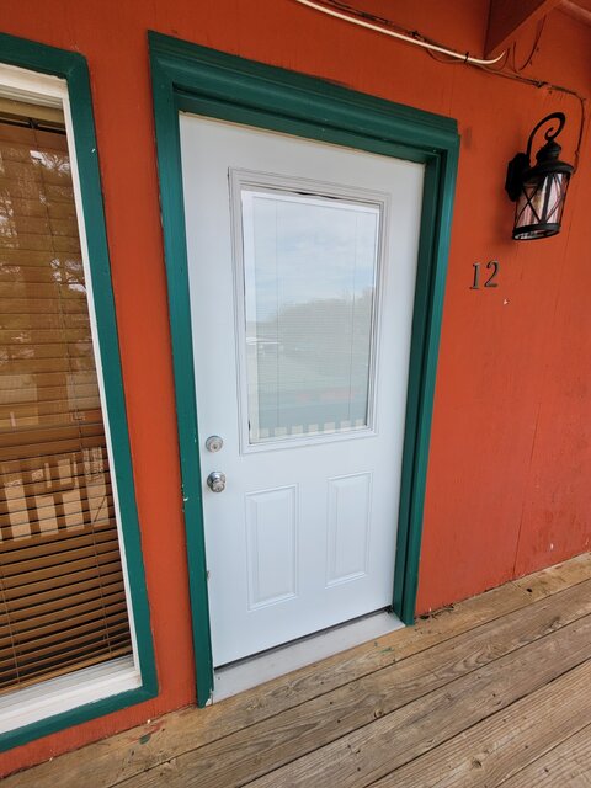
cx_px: 296
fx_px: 296
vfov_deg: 106.2
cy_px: 394
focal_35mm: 13
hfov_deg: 89.9
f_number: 2.2
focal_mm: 1.74
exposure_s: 1/384
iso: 40
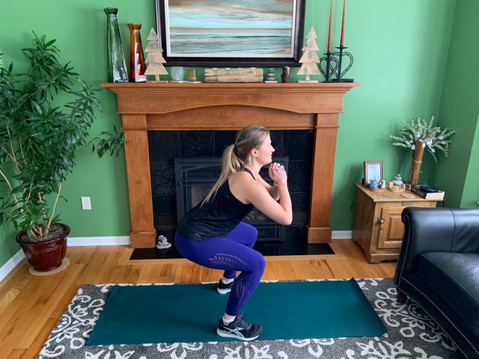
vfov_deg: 53.1
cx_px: 240
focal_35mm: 26
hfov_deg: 67.3
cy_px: 180
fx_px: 360
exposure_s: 1/60
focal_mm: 4.25
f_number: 1.8
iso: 200
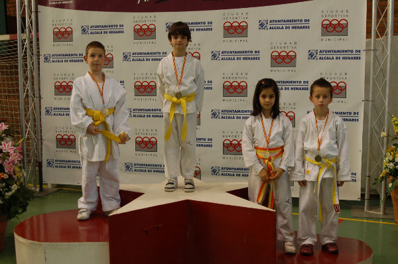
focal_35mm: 51
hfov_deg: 38.9
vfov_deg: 26.4
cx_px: 199
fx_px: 563
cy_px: 132
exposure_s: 1/60
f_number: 4
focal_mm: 34
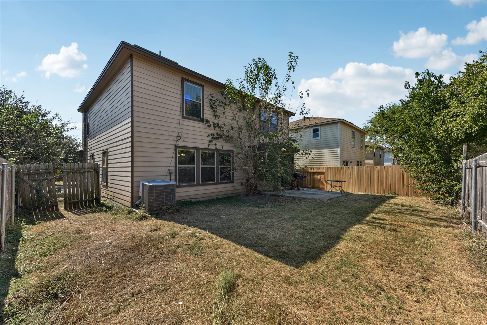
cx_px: 244
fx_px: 189
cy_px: 162
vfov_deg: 81.2
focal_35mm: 14
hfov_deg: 104.3
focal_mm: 14
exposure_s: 1/200
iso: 100
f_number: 8
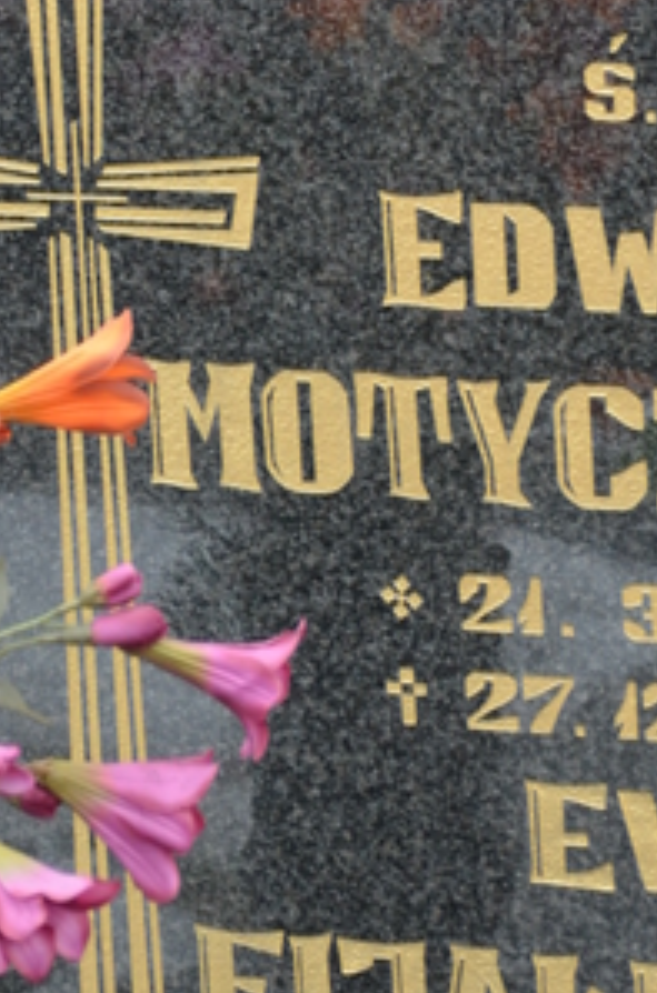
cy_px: 940
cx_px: 494
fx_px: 6966
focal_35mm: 253
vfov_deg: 8.1
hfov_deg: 5.4
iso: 400
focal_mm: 52
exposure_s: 1/100
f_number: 5
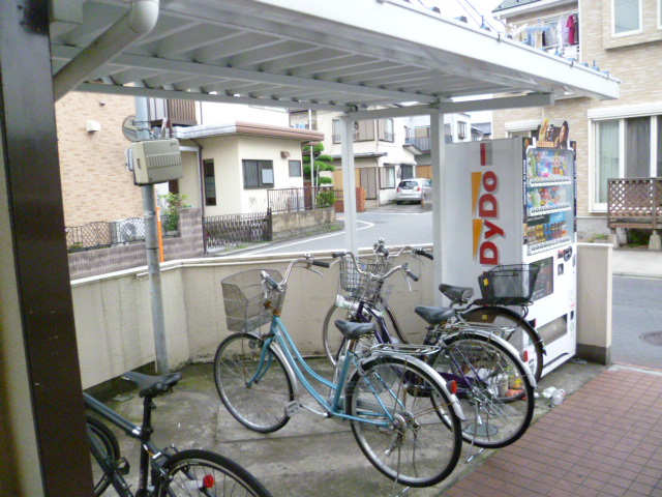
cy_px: 248
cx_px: 331
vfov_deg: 49.7
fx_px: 535
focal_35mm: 28
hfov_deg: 63.4
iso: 800
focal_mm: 5
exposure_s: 1/320
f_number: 2.8
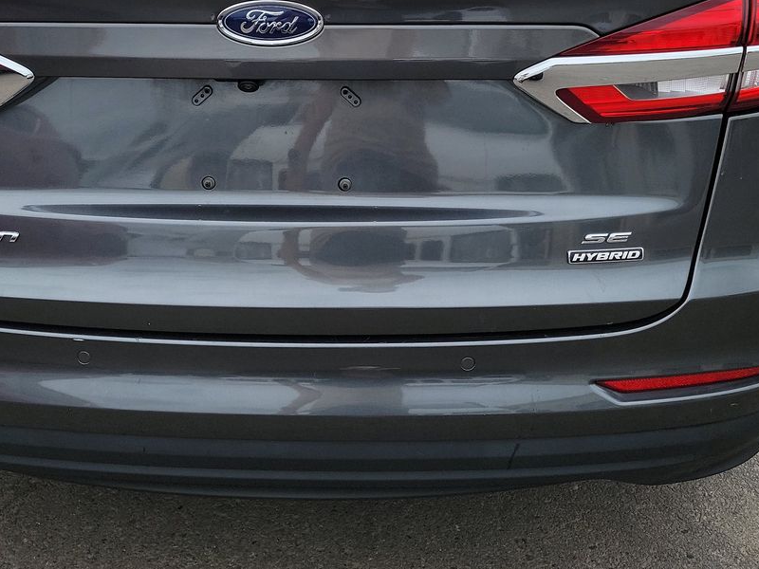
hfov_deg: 39.6
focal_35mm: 48
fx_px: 1052
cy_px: 83
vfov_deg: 29.3
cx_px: 347
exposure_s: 1/734
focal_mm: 6.7
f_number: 1.8
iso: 50
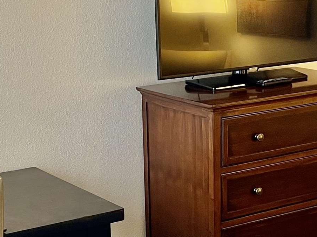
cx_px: 161
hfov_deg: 23.0
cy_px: 156
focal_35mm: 85
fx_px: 778
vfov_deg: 17.3
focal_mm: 5.1
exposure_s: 1/60
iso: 160
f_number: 1.6
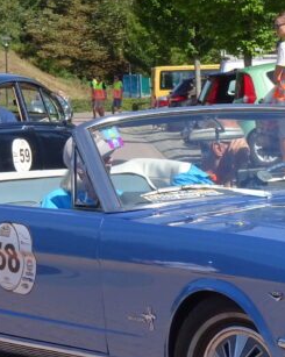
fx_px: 2270
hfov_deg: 7.2
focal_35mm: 215
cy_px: 283
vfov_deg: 9.0
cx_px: 235
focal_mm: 14.99
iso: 80
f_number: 5
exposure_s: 1/400
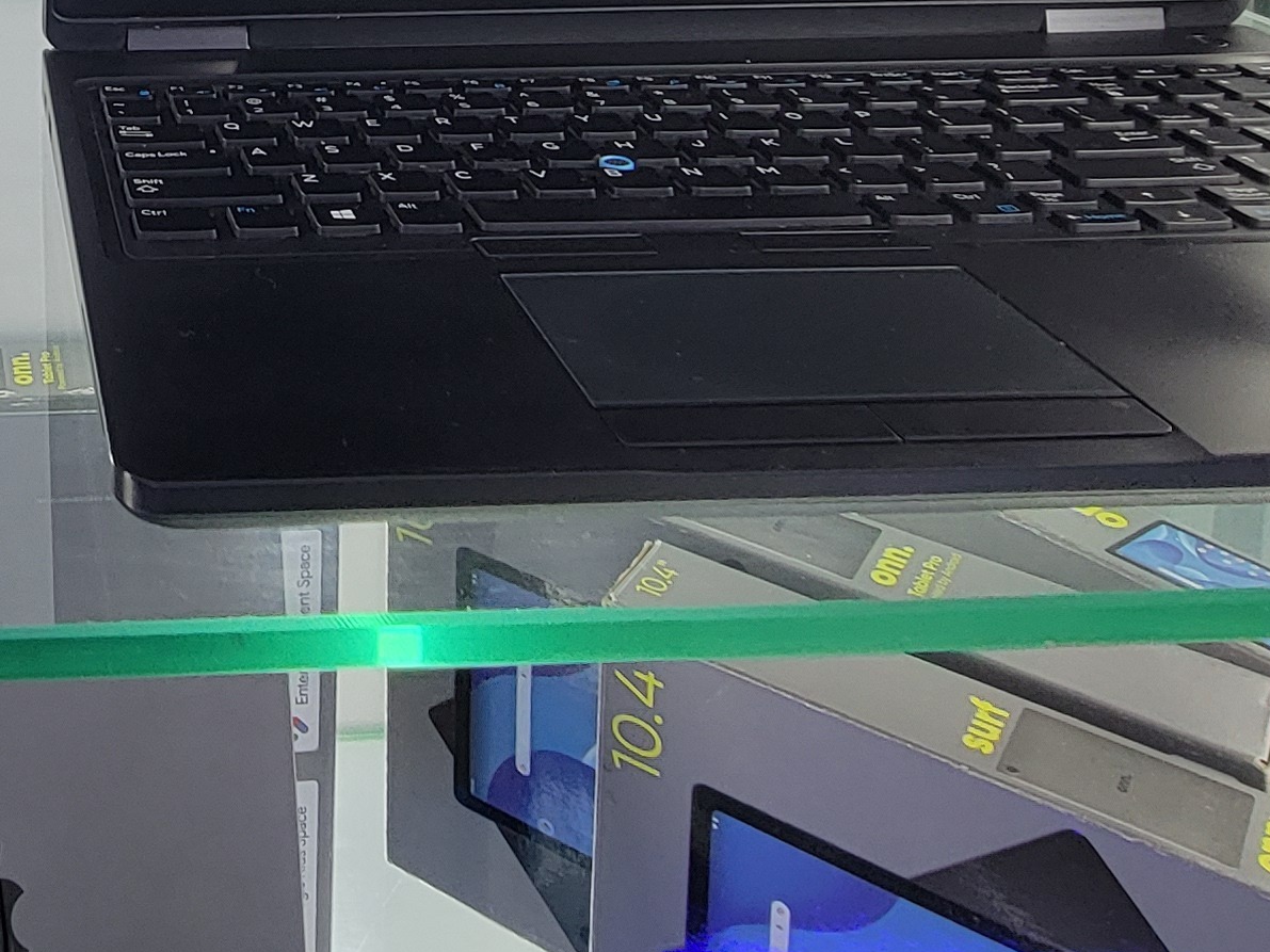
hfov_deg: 38.0
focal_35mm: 44
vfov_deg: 27.4
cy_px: -290
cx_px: -17
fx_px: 1614
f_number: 2.2
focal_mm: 2.2
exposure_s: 1/60
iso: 100
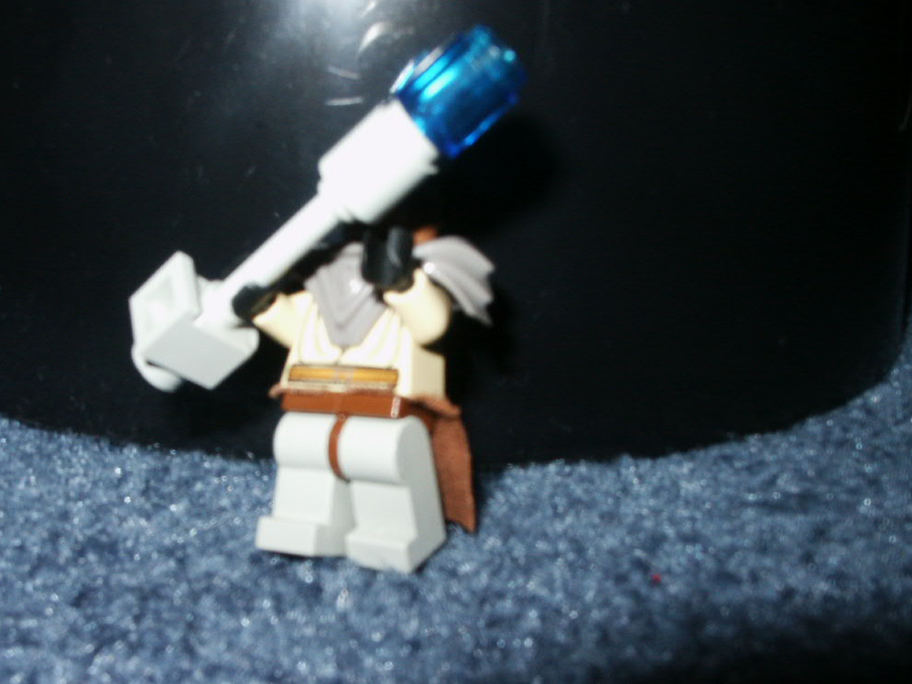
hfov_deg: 41.8
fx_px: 1186
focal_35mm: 45
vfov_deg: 32.1
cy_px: 419
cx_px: 353
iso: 200
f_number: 6.7
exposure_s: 1/45
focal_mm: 7.19
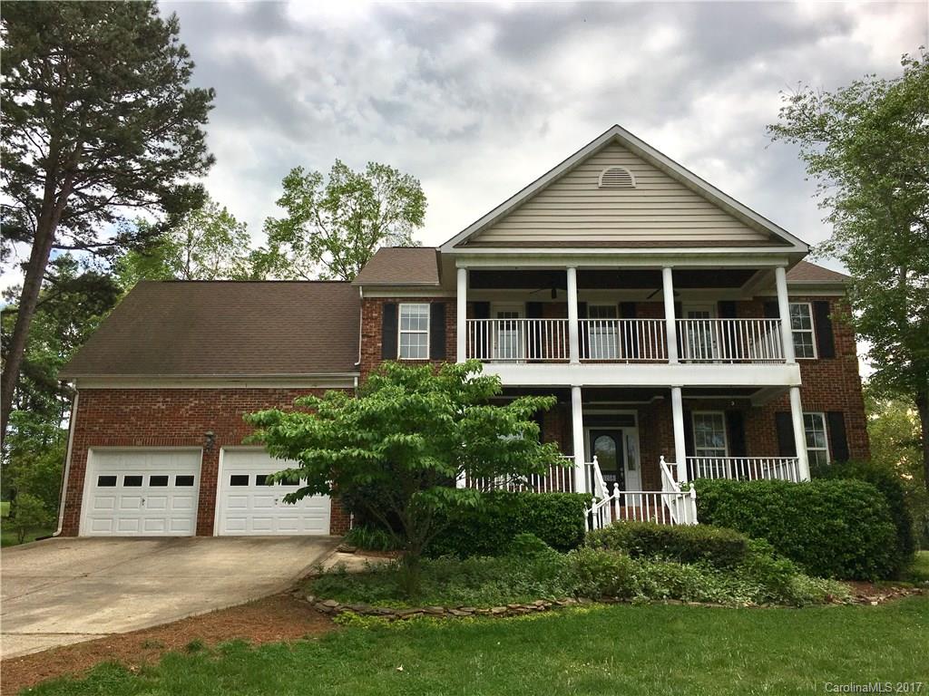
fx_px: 778
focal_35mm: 29
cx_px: 464
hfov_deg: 61.7
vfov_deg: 48.2
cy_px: 348
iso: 25
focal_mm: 4.15
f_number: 2.2
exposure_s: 1/545
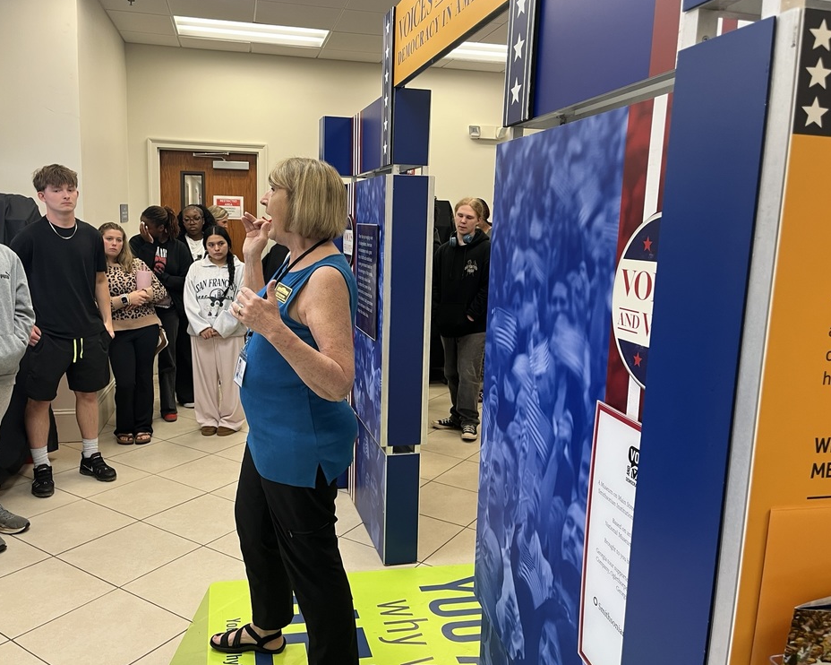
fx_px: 688
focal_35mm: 28
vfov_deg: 51.5
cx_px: 390
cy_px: 324
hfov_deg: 62.2
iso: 80
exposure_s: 1/60
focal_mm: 5.1
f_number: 1.6
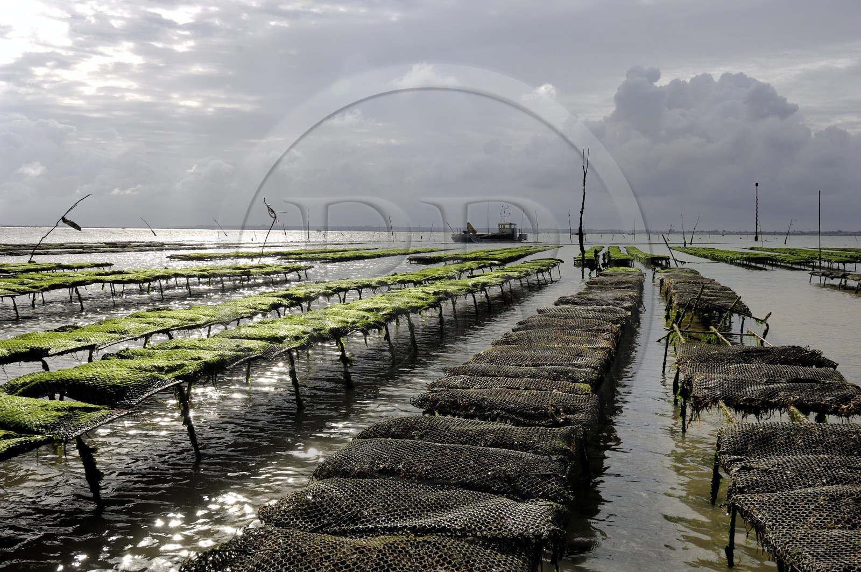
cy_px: 286
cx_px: 430
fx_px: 860
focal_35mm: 36
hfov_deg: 53.2
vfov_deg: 36.8
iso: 100
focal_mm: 24
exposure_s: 1/160
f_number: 12
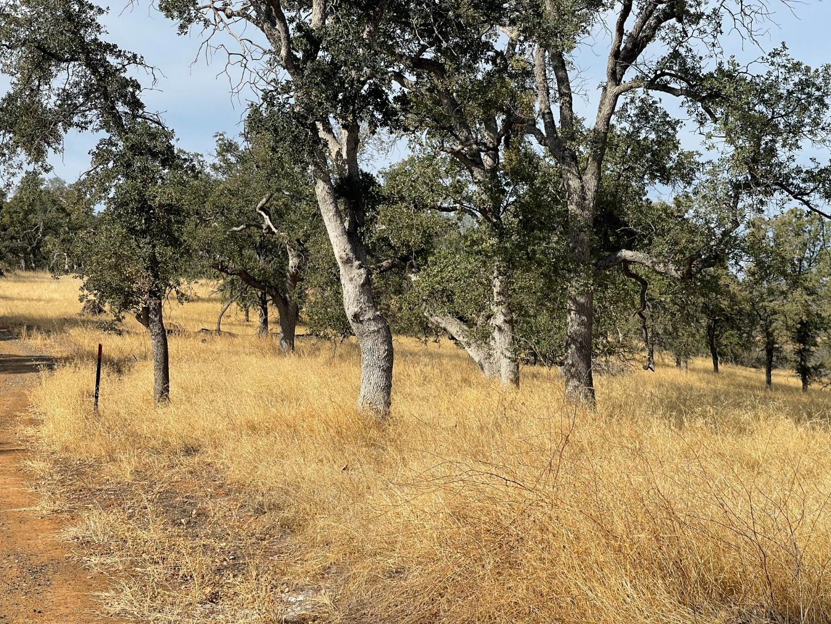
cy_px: 312
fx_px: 1536
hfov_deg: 30.3
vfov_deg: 22.9
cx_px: 416
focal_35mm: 64
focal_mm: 7.5
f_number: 2.2
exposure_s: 1/1179
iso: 20
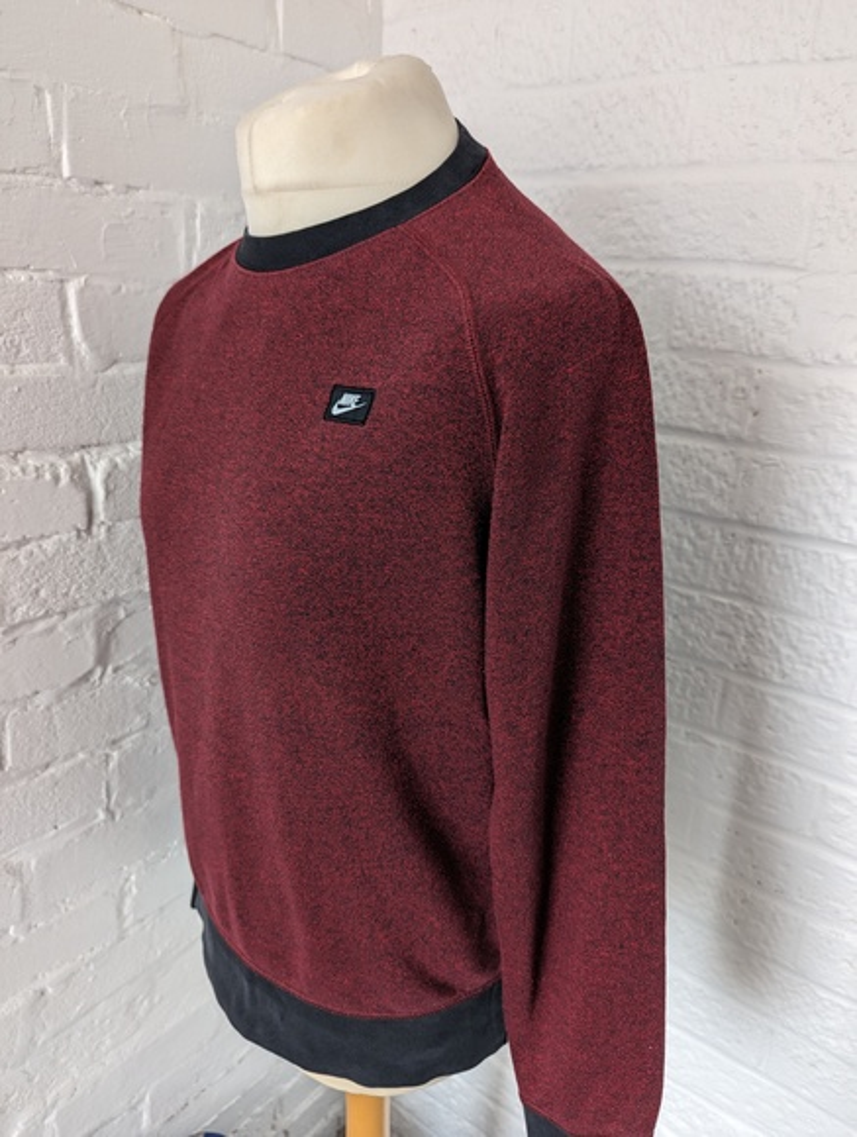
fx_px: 790
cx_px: 428
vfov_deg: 71.5
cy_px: 568
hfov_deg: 57.0
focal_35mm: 24
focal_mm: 6.81
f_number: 1.85
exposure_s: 1/34.7
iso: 53
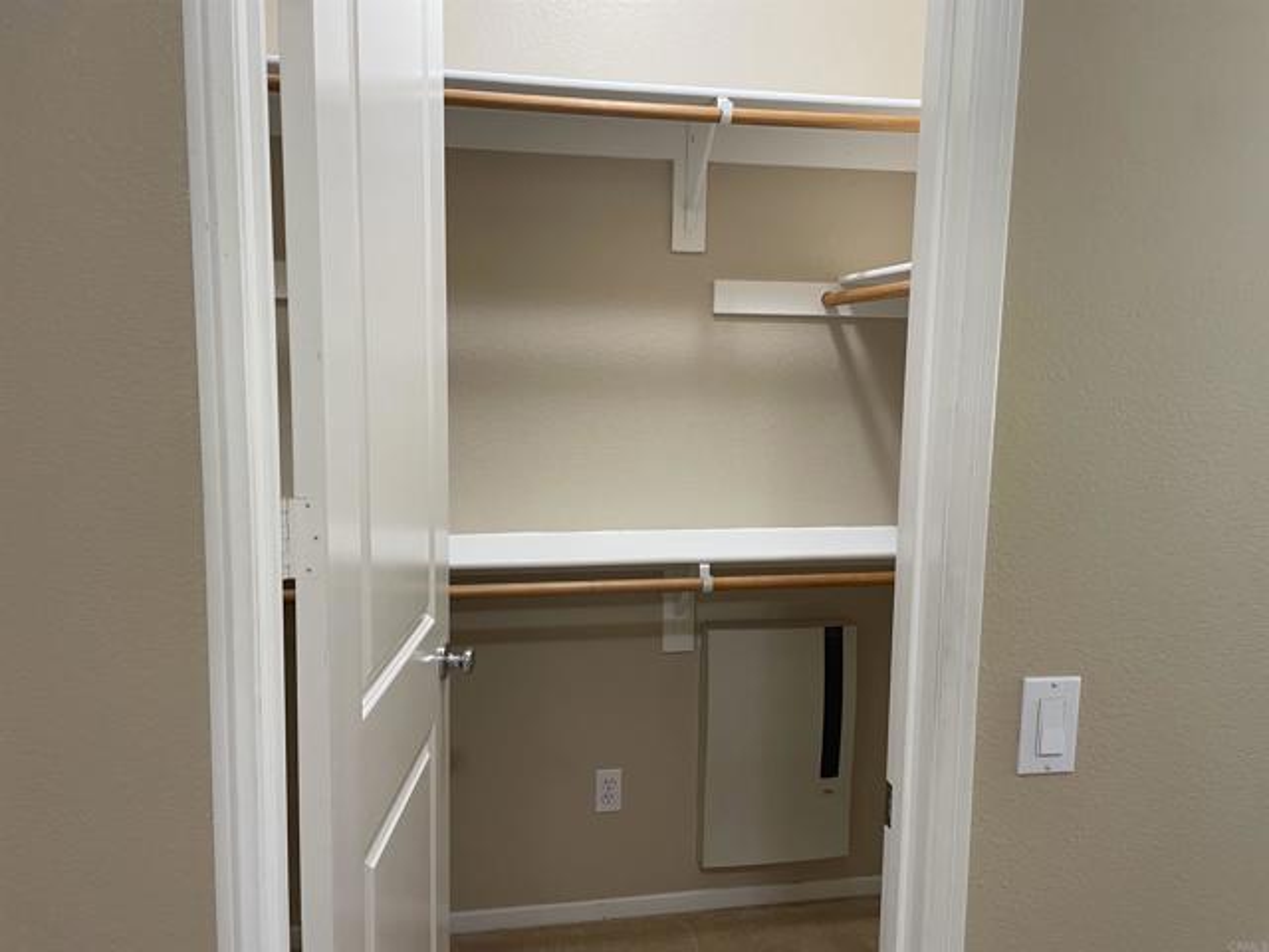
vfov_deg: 53.1
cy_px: 476
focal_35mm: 26
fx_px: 953
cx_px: 634
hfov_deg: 67.3
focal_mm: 4.2
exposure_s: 1/60
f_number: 1.6
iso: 125
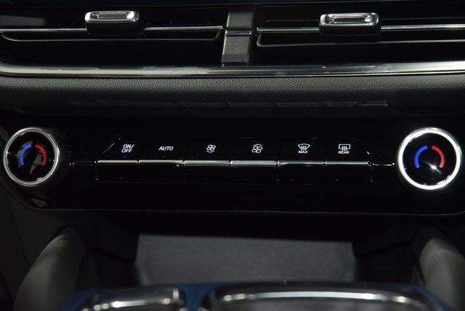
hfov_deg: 19.5
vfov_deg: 13.0
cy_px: 156
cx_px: 232
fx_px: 1356
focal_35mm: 105
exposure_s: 1/25
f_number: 4.5
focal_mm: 70
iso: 1250
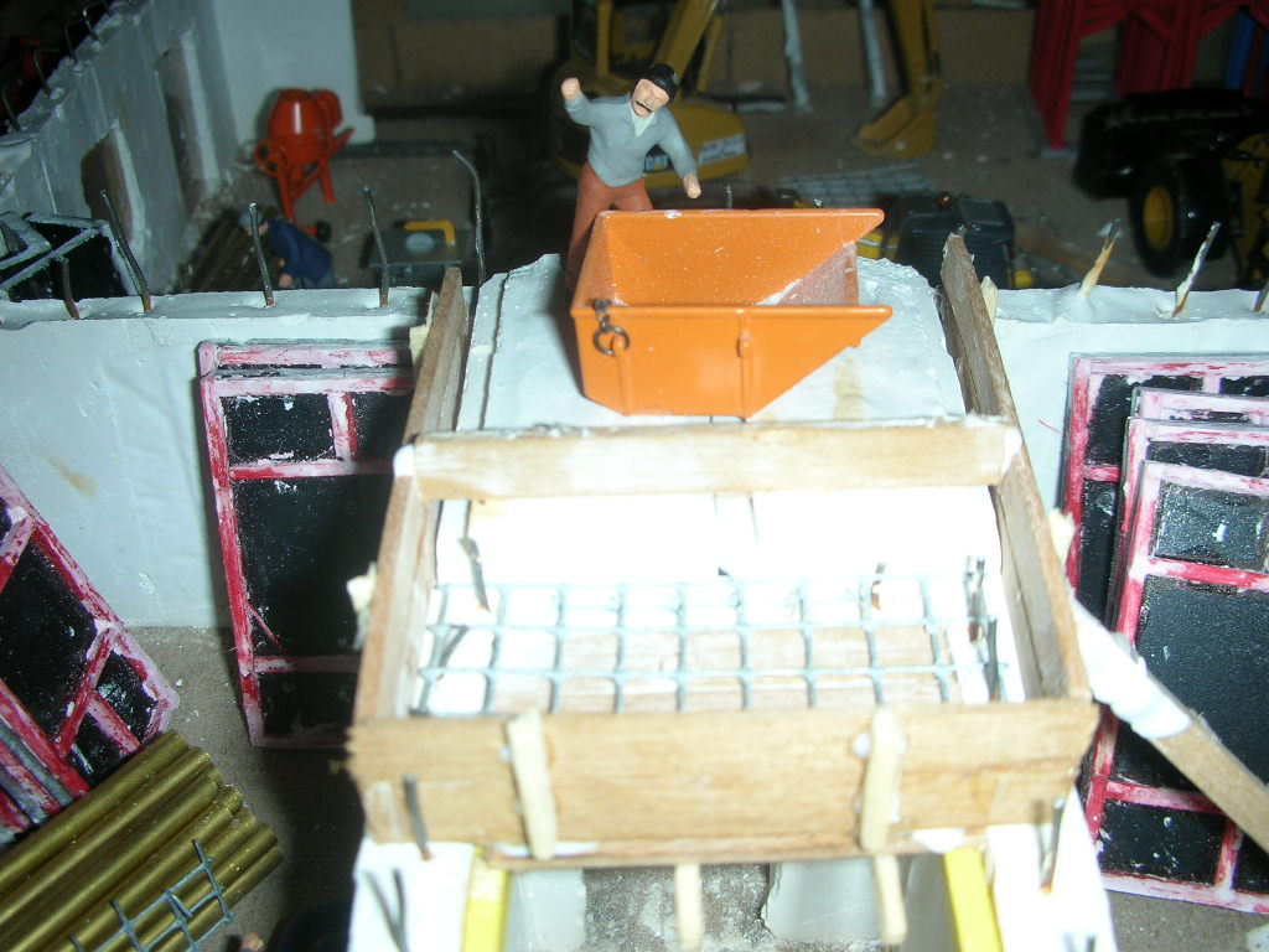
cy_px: 476
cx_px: 634
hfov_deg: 52.6
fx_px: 1283
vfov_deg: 40.7
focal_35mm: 35
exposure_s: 1/60.1
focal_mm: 5.8
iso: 50
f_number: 3
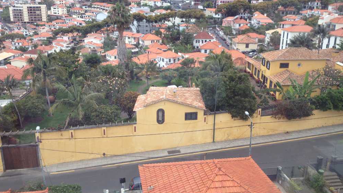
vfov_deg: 30.4
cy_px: 98
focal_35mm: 39
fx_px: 355
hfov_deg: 51.6
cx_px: 173
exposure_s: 1/295
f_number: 2.4
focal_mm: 4.28
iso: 64
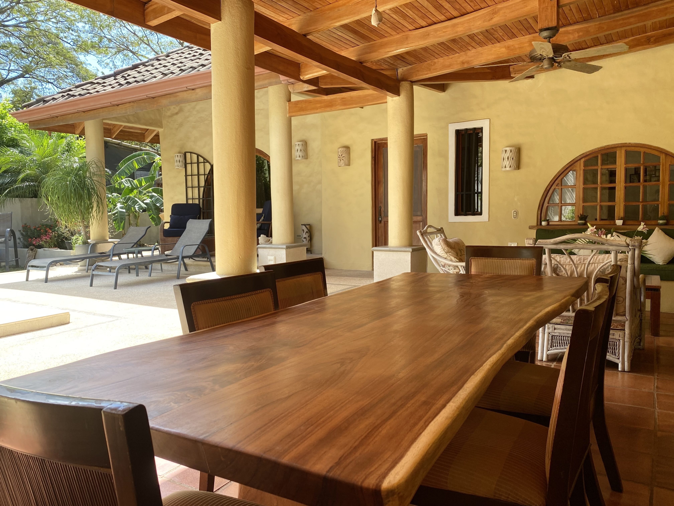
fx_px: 506
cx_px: 337
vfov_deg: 53.1
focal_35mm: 26
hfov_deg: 67.3
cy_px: 253
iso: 32
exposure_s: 1/322
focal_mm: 4.25
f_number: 1.8
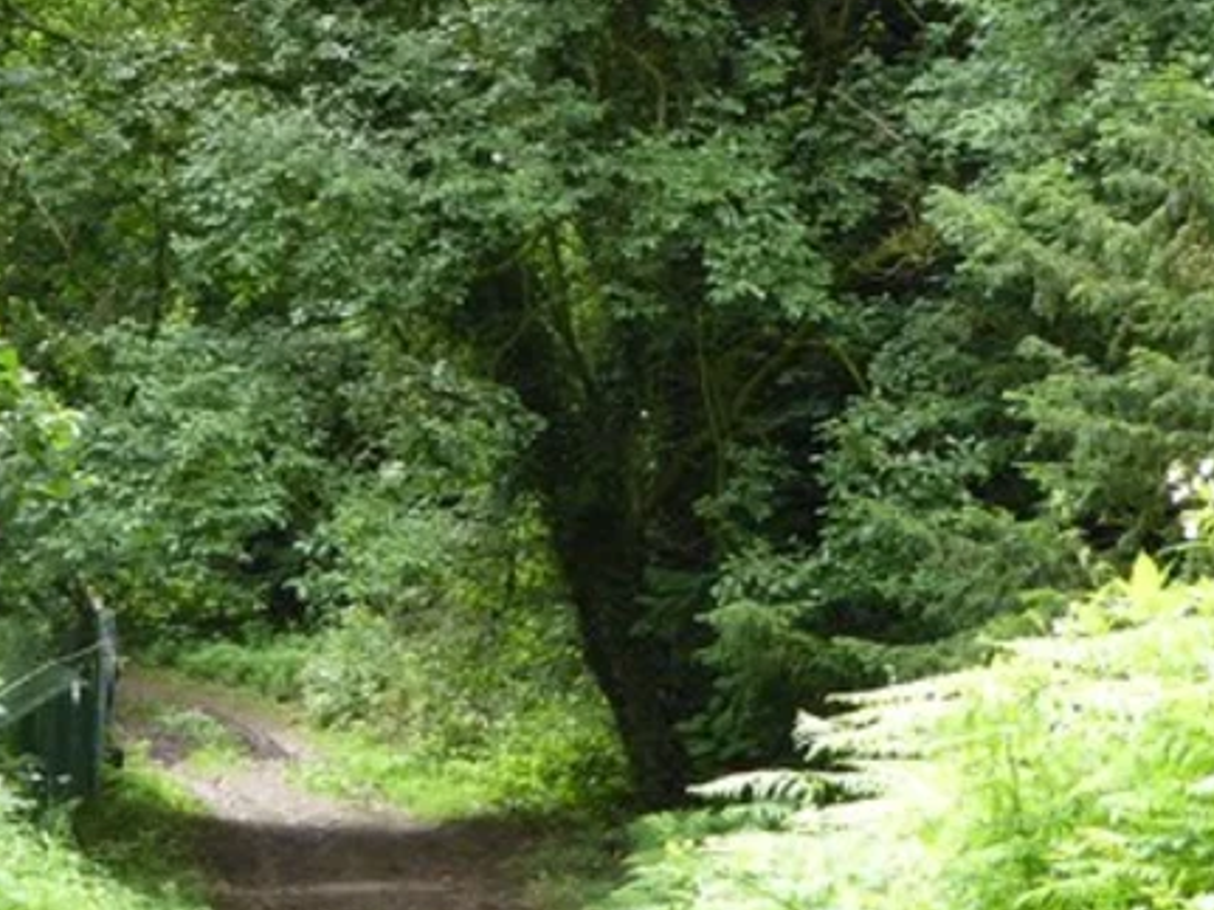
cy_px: 304
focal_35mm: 97
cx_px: 408
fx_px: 3401
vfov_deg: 15.2
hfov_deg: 20.2
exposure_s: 1/60
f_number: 3.5
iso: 100
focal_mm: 5
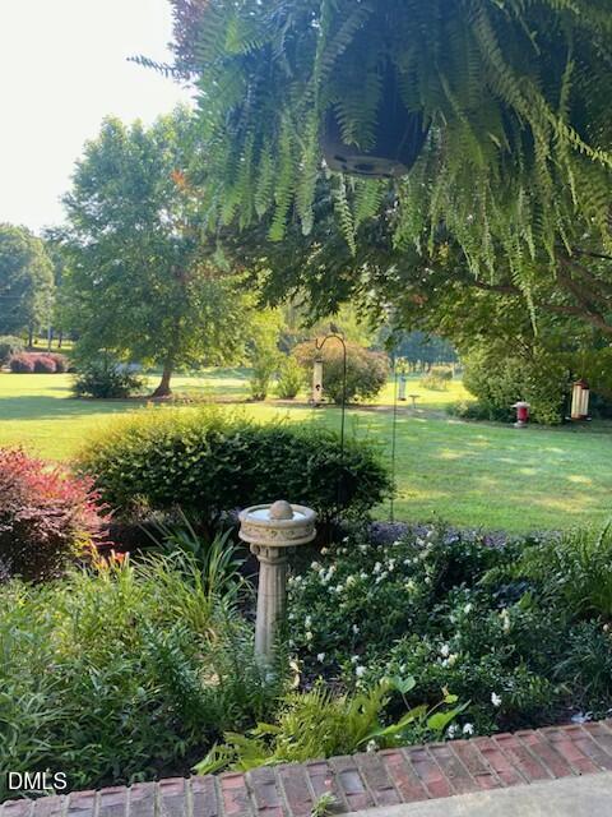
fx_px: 613
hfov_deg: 53.1
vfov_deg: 67.3
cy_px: 408
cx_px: 306
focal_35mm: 26
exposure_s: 1/153
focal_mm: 4.25
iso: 32
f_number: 1.8
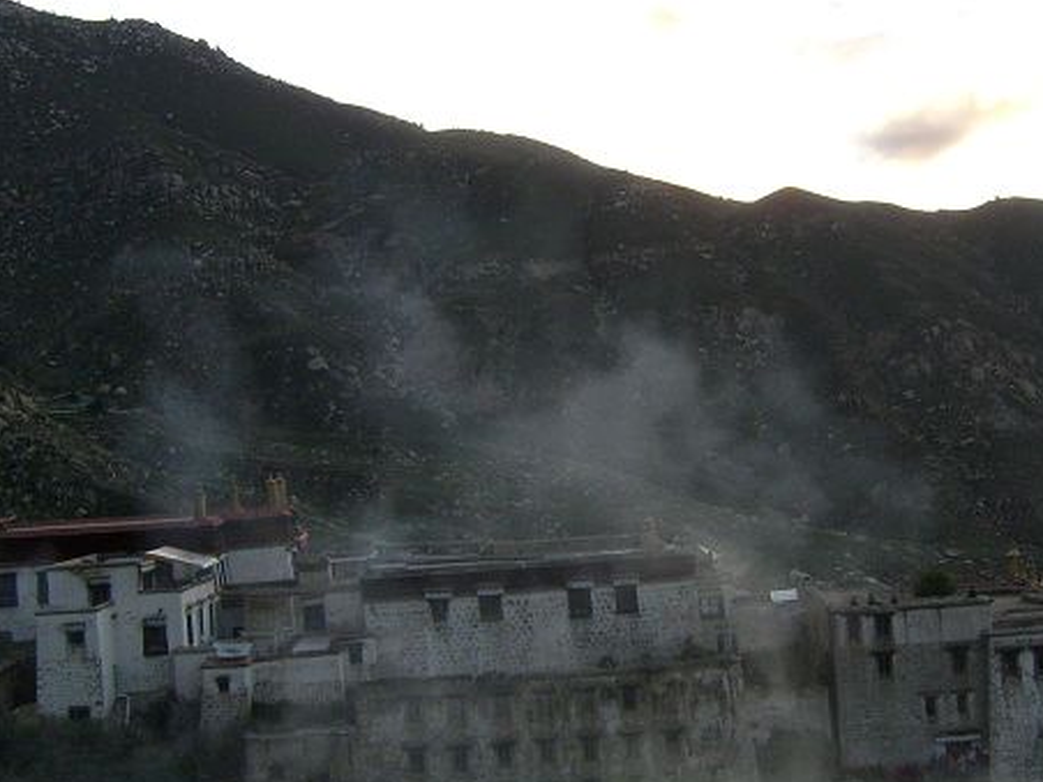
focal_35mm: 62
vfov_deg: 23.6
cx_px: 736
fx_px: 1868
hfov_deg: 30.8
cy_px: 360
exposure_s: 1/125
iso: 80
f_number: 2.8
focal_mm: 5.8
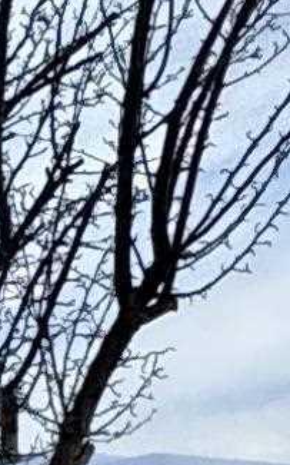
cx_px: -947
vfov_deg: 14.8
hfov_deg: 6.9
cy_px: 553
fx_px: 1733
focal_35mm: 137
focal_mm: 2.22
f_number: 2.2
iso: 50
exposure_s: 1/1198
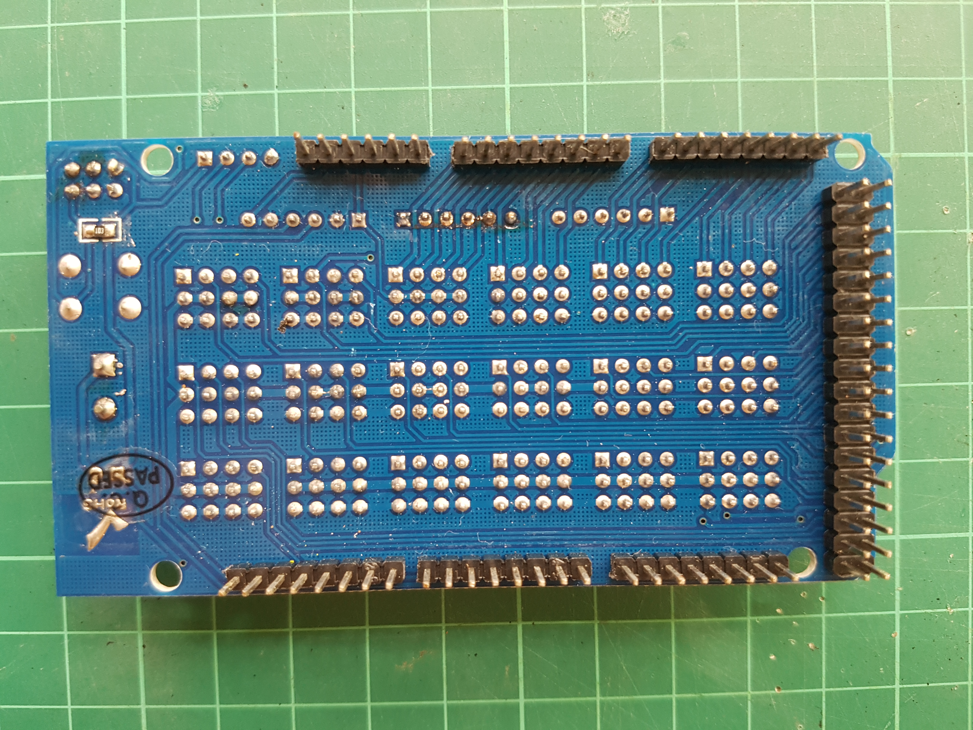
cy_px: 365
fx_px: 731
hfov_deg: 67.3
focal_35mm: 26
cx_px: 486
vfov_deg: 53.1
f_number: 1.7
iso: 160
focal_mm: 4.2
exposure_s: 1/30
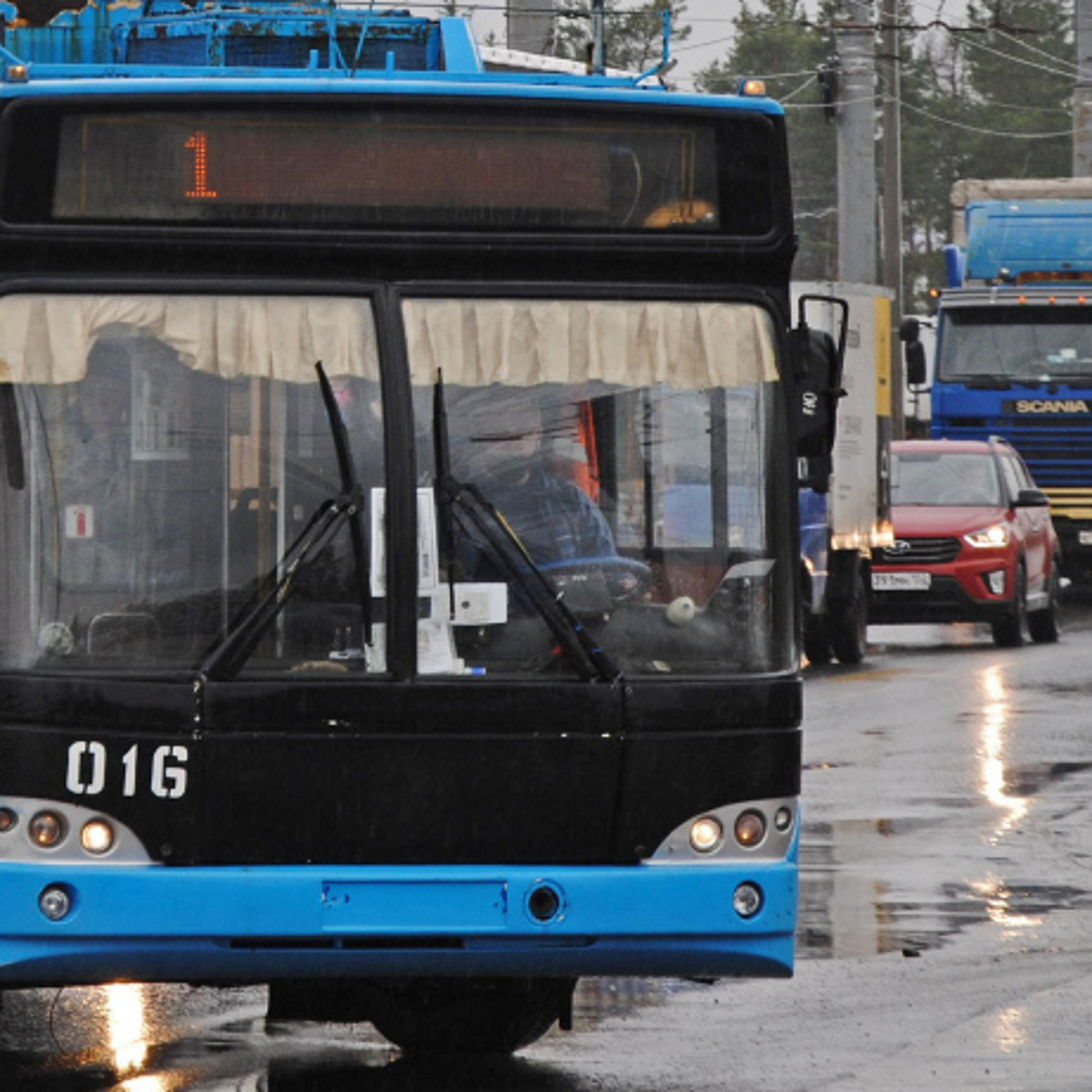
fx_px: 10928
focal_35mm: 306
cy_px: 178
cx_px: 137
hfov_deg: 5.7
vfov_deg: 5.7
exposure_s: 1/200
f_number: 5.6
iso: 200
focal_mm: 85
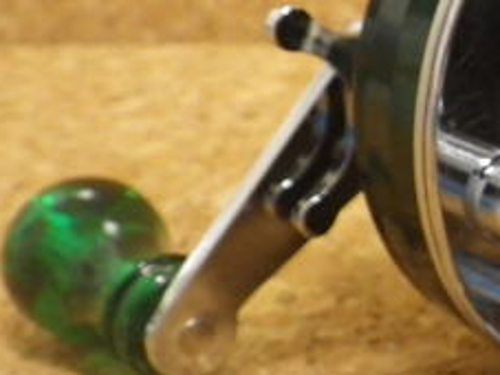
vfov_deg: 15.4
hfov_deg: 18.9
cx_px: 659
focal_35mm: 96
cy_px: 194
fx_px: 1386
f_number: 3.8
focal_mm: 6.1
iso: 500
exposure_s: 1/50
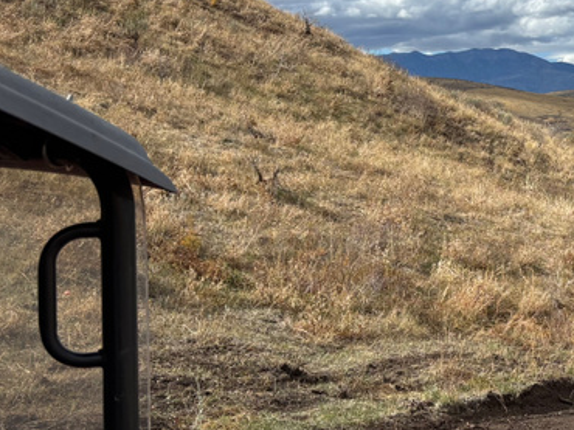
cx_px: 644
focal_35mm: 72
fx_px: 1193
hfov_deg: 25.0
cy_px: 154
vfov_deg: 20.4
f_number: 1.6
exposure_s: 1/4854
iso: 50
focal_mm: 5.96
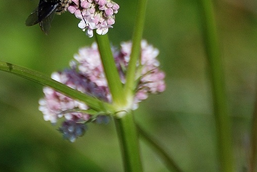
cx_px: 91
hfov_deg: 2.1
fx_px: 6869
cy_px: -57
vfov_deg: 1.4
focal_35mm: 962
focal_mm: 200
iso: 200
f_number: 5.6
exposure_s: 1/1000
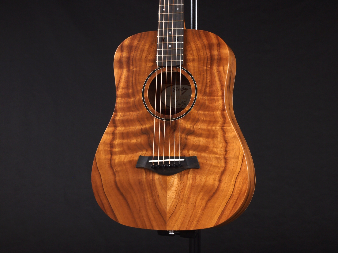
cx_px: 169
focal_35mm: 84
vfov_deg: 17.6
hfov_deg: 23.3
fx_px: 820
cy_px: 126
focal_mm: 42
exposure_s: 1/3
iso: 200
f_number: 11
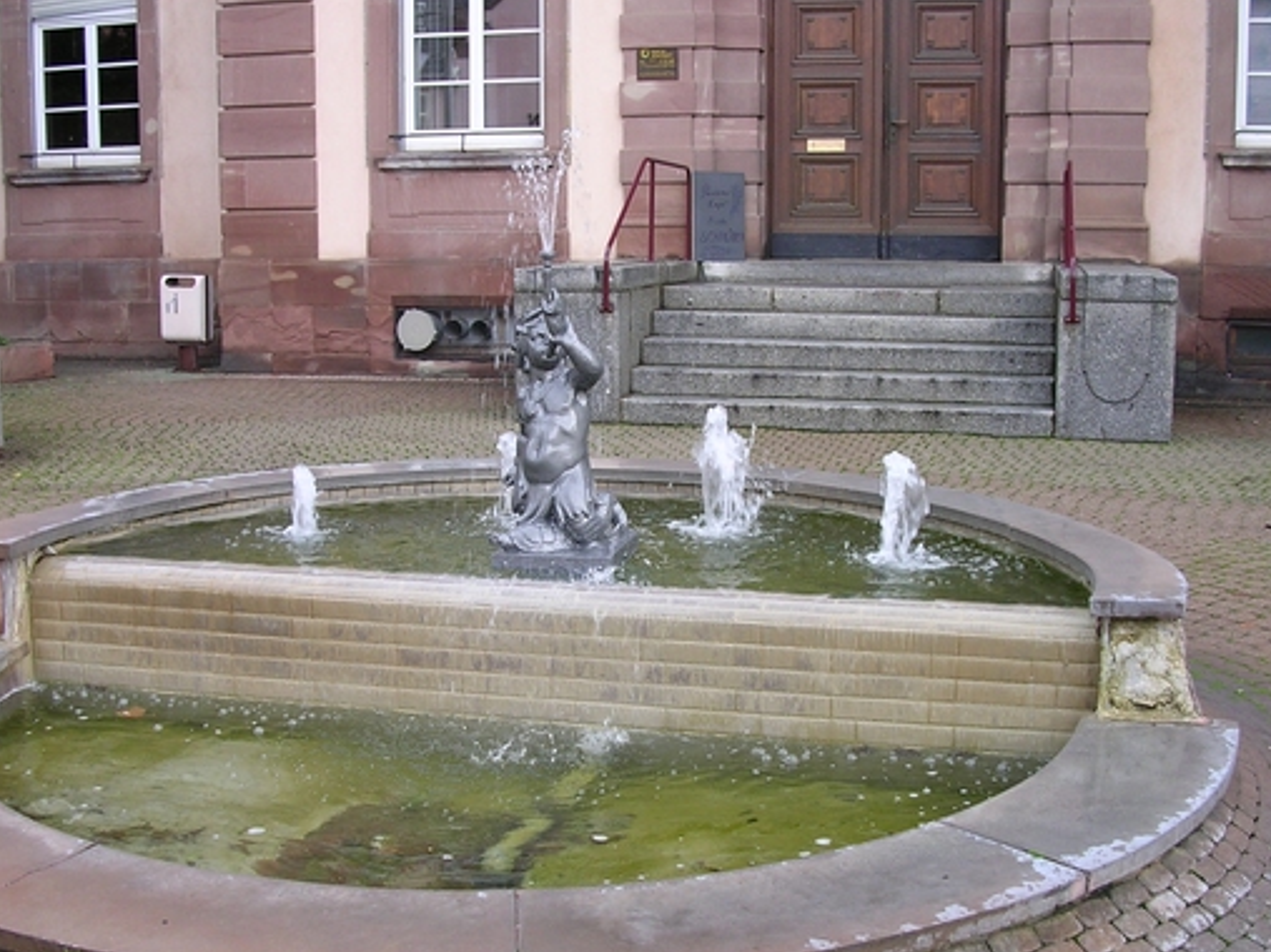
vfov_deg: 32.2
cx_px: 599
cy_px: 471
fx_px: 1652
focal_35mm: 45
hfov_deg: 42.1
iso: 100
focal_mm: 5.8
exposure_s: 1/85.3
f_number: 2.8
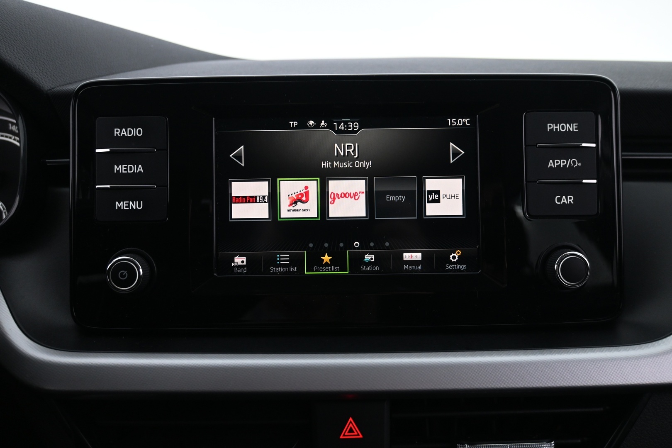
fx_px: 546
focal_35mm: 29
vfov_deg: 44.6
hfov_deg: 63.2
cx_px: 336
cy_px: 224
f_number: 3.8
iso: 1000
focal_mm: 19.5
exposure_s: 1/30
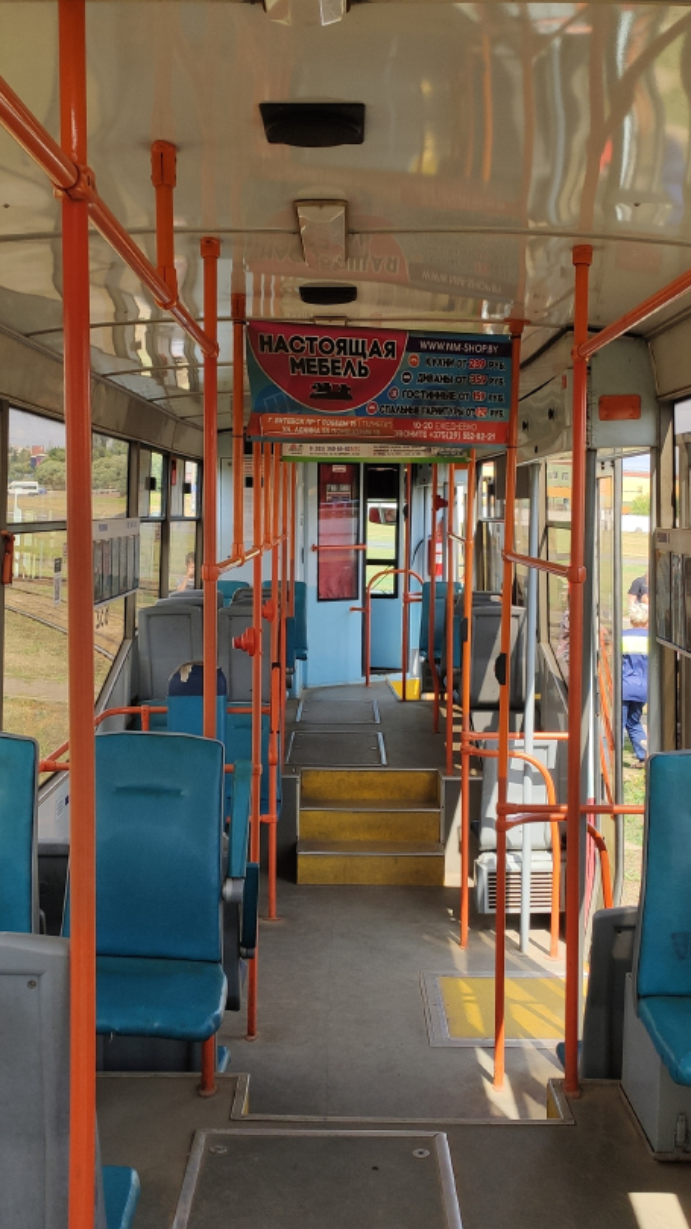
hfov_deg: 28.3
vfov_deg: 48.4
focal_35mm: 42
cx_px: 320
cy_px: 615
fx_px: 1368
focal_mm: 4.75
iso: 112
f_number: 1.75
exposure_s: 1/869
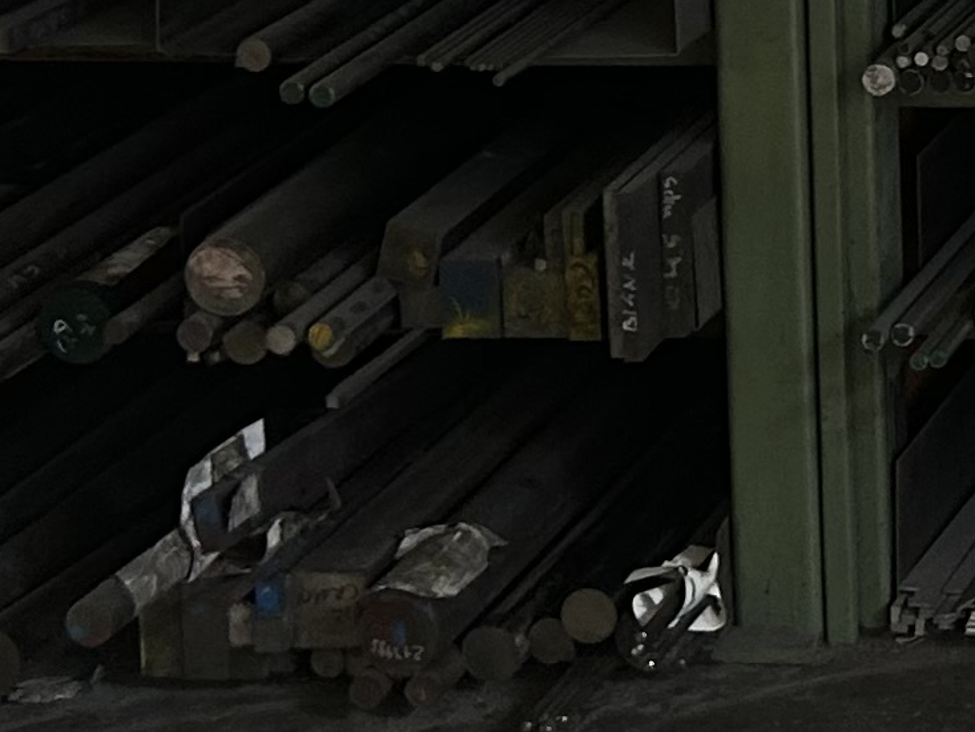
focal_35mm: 143
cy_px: -689
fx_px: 4028
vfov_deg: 9.7
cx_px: 1907
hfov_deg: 12.3
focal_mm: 5.7
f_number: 1.5
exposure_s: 1/40
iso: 100
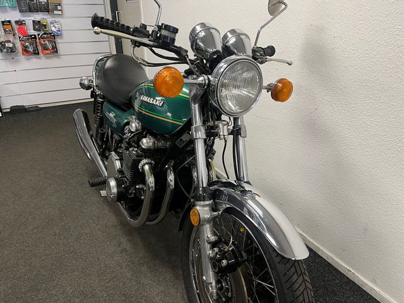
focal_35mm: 26
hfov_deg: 67.3
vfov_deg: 53.1
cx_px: 202
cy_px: 152
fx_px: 303
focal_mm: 5.1
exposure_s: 1/50
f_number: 1.6
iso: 80
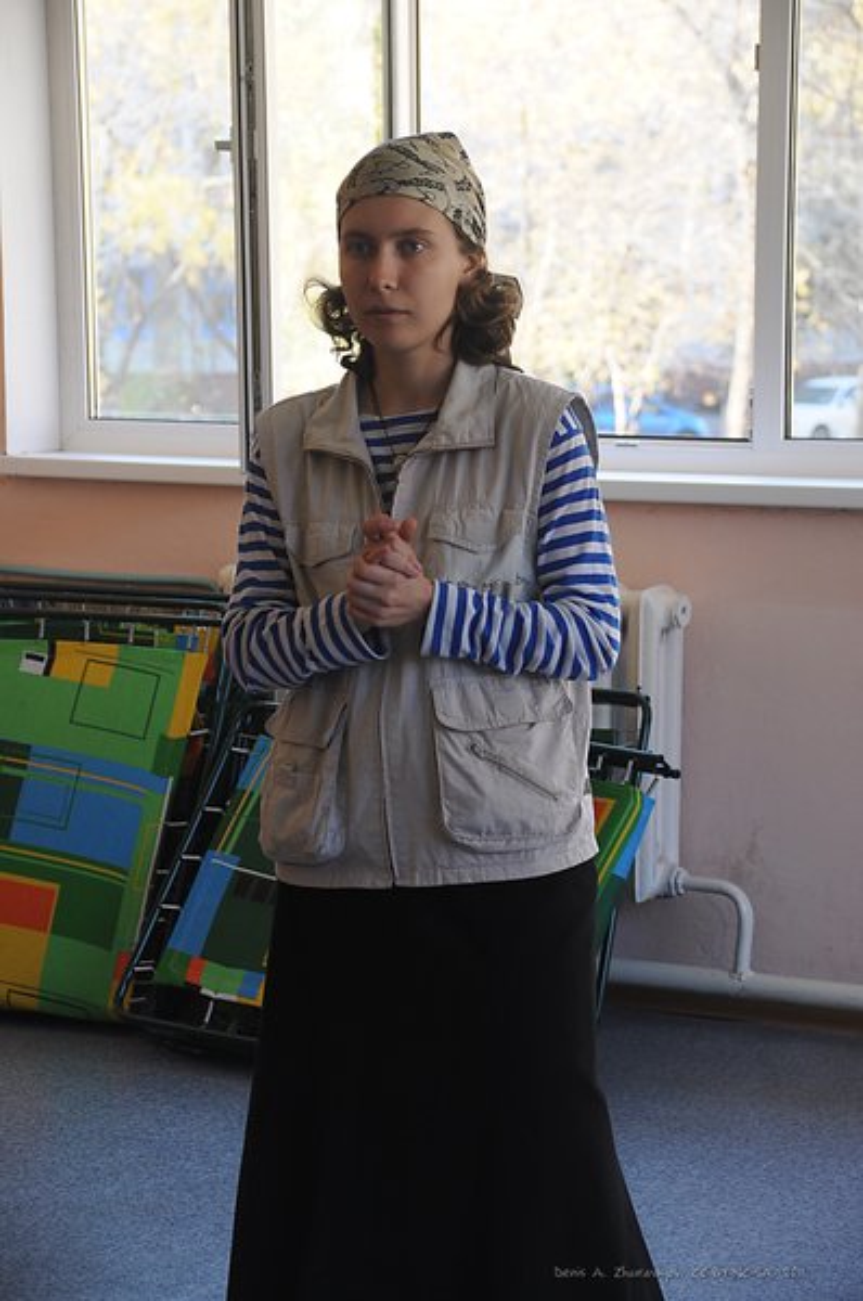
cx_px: 432
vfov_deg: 19.5
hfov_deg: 13.0
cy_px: 650
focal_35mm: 105
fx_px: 3788
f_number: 6.3
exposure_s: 1/100
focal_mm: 70
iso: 500
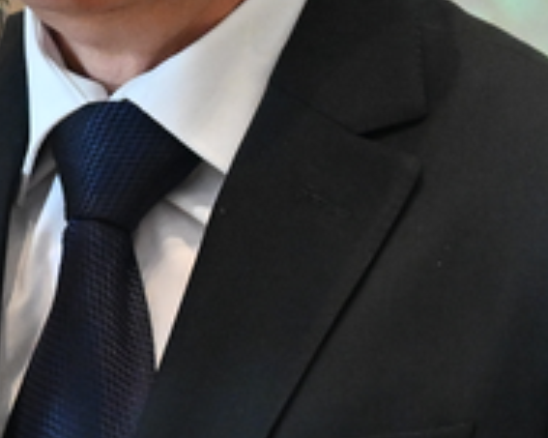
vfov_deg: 1.2
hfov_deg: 1.5
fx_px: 21527
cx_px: -525
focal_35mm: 1328
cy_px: 241
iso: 2500
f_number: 2.8
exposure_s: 1/400
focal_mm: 165
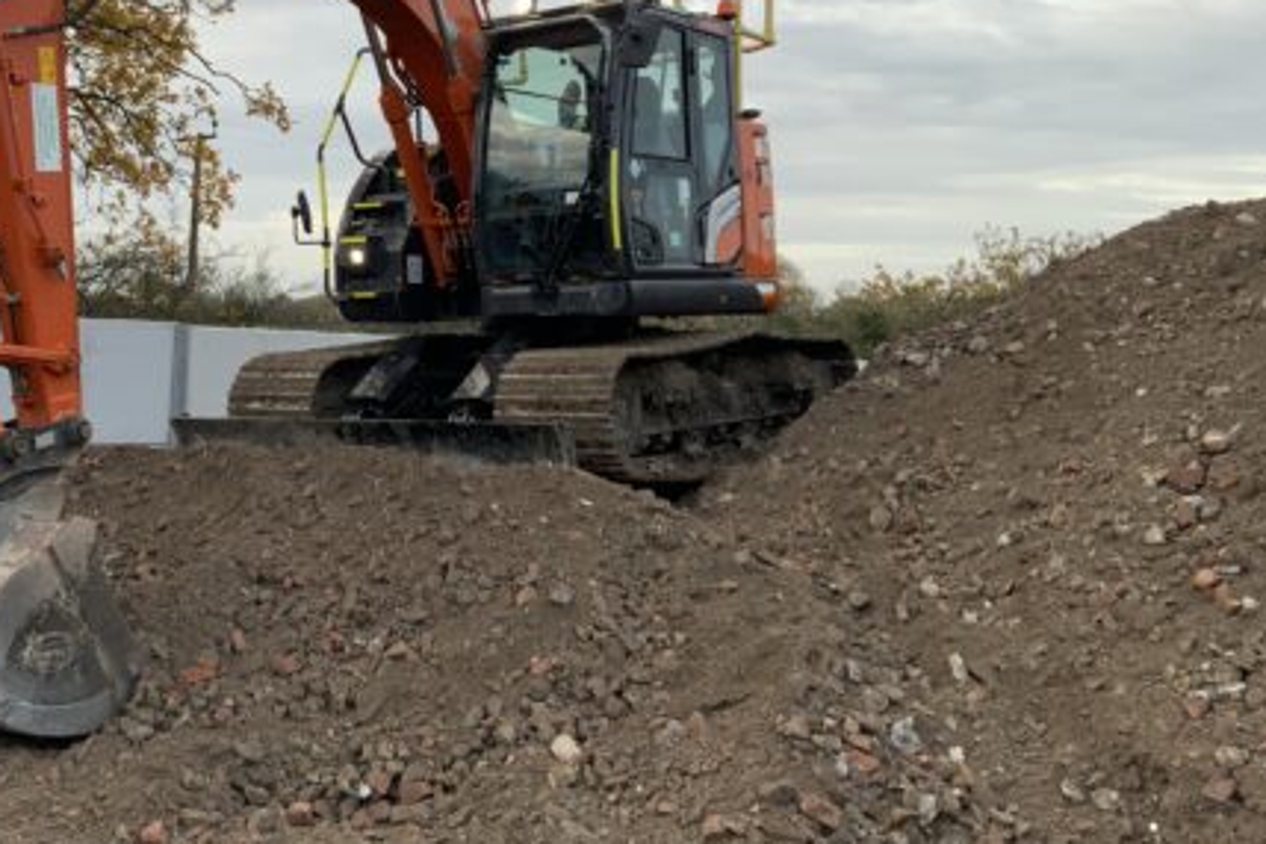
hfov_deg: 42.5
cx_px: 339
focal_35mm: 45
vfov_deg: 29.3
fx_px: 1582
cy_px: 198
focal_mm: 3
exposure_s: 1/250
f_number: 1.8
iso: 16
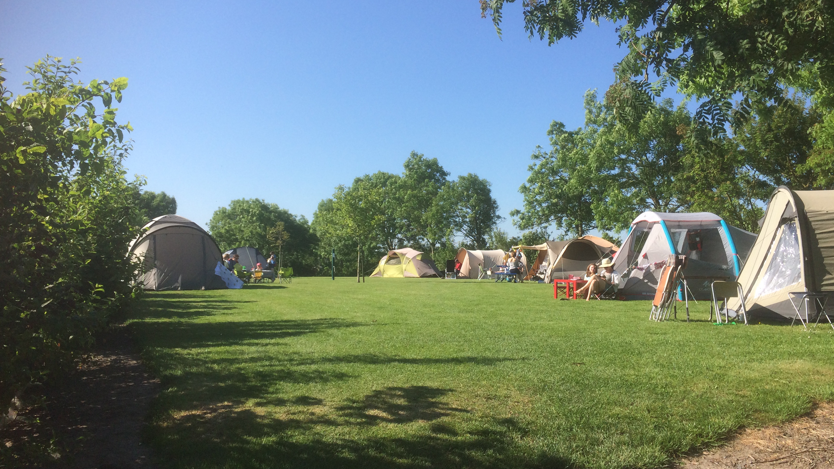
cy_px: 202
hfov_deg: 61.0
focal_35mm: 32
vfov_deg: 36.6
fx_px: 708
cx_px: 418
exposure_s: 1/1709
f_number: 2.2
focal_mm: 4.15
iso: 32
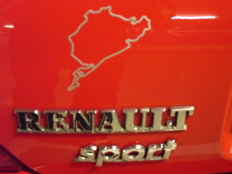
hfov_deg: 32.2
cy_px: 87
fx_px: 402
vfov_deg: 24.4
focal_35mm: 60
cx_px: 116
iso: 800
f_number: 3.7
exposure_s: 1/15
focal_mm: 10.5
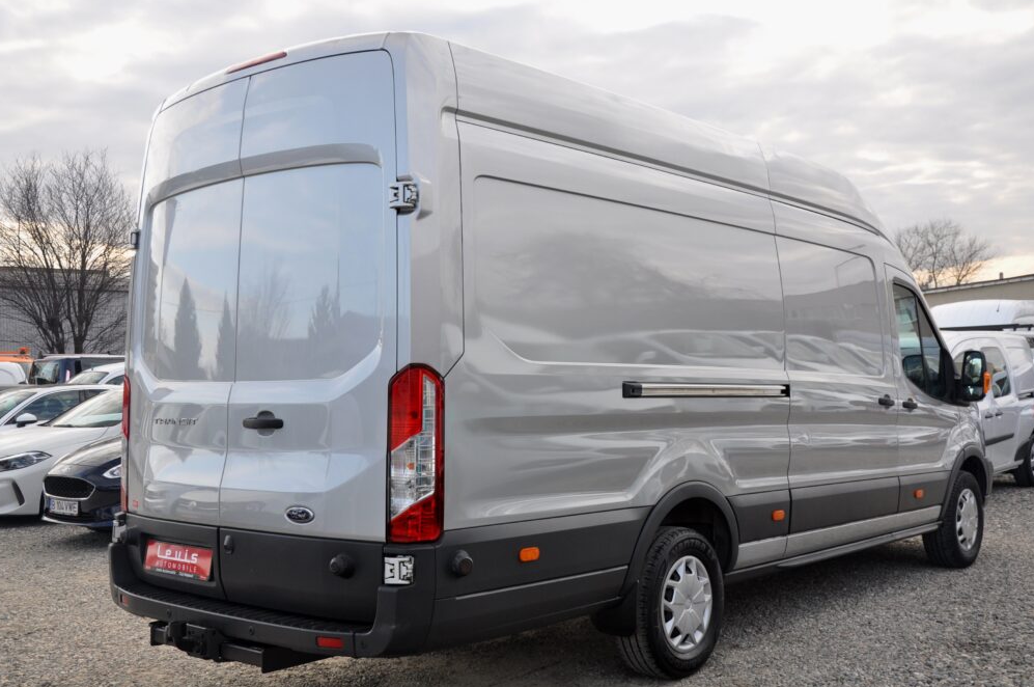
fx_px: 1105
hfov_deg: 50.2
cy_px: 348
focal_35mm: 39
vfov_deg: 34.5
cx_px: 523
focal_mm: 25
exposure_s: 1/200
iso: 500
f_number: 7.1
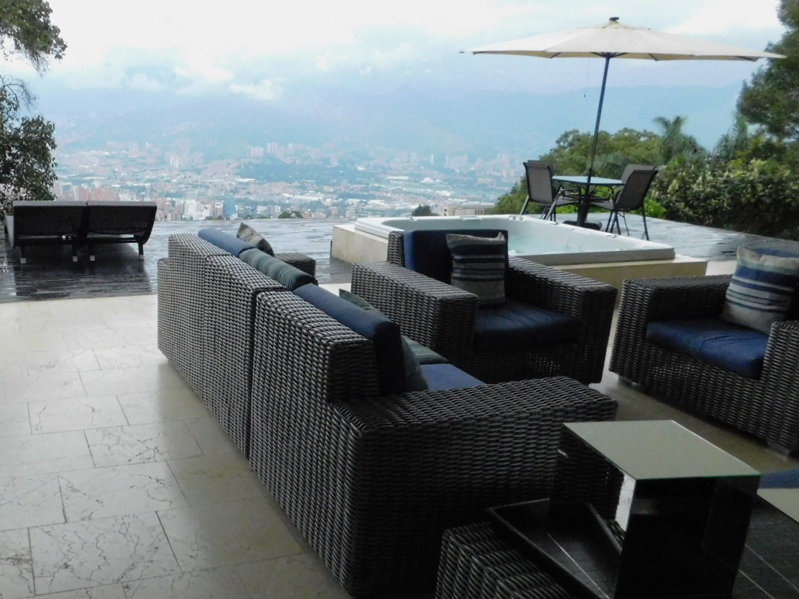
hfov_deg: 53.8
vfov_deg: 42.9
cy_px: 327
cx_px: 243
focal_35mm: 33
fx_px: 762
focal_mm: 4
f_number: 6
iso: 800
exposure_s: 1/800
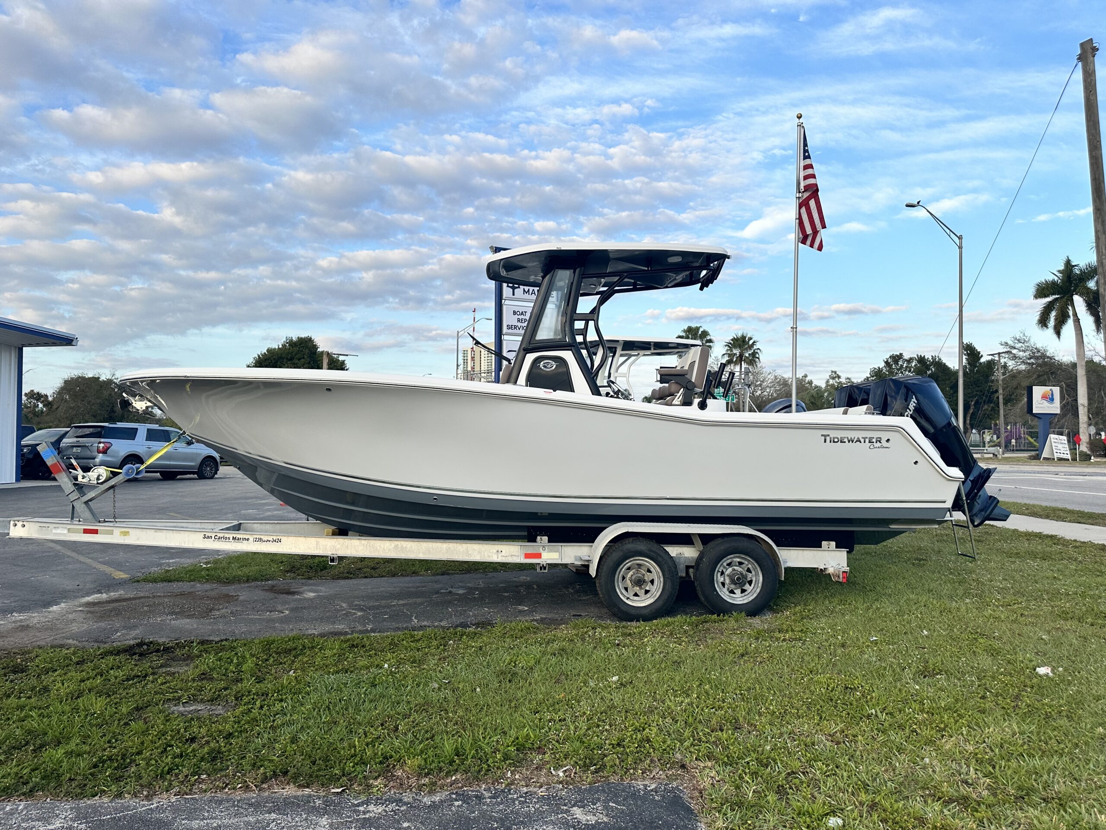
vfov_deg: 56.8
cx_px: 553
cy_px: 415
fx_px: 767
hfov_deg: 71.6
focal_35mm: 24
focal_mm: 6.86
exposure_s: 1/1779
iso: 80
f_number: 1.78
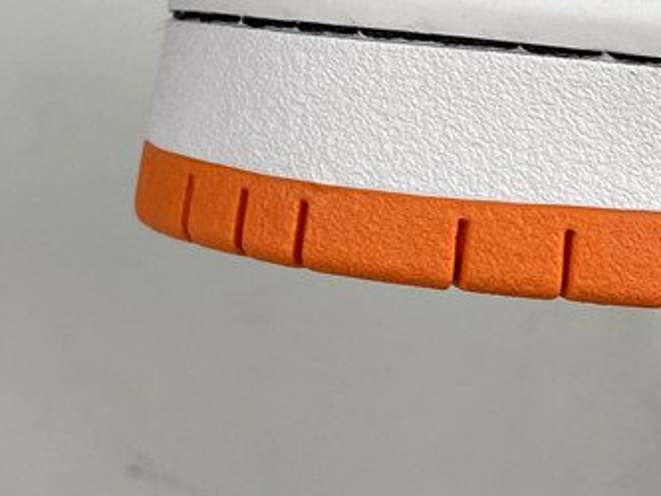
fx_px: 1490
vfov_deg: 17.4
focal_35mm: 78
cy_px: -192
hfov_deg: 25.0
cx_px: 385
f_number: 1.8
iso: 50
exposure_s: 1/100
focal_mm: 4.25
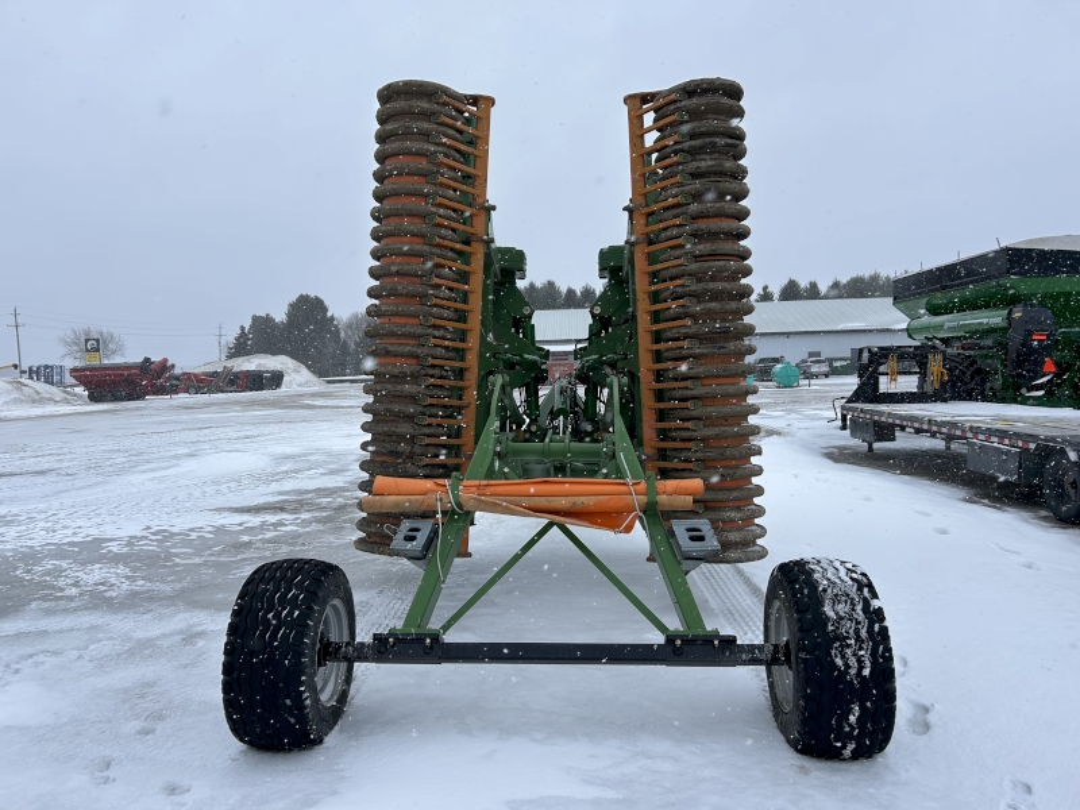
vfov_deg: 53.1
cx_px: 540
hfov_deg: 67.3
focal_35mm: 26
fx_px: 811
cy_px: 405
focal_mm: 5.7
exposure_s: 1/1511
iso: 50
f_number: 1.5
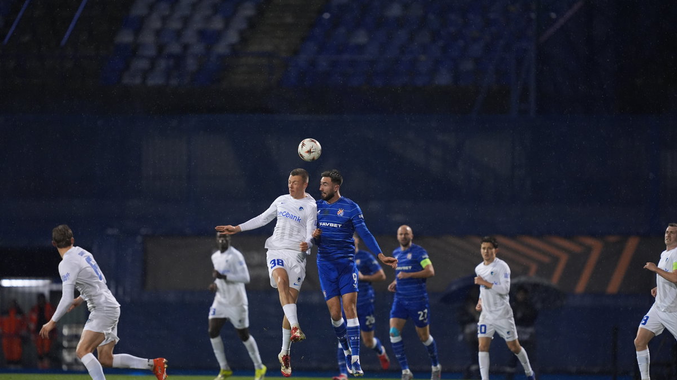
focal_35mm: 420
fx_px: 7539
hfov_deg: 5.1
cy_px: 208
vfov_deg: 2.9
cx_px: 338
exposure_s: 1/1600
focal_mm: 400
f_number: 2.8
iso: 3200
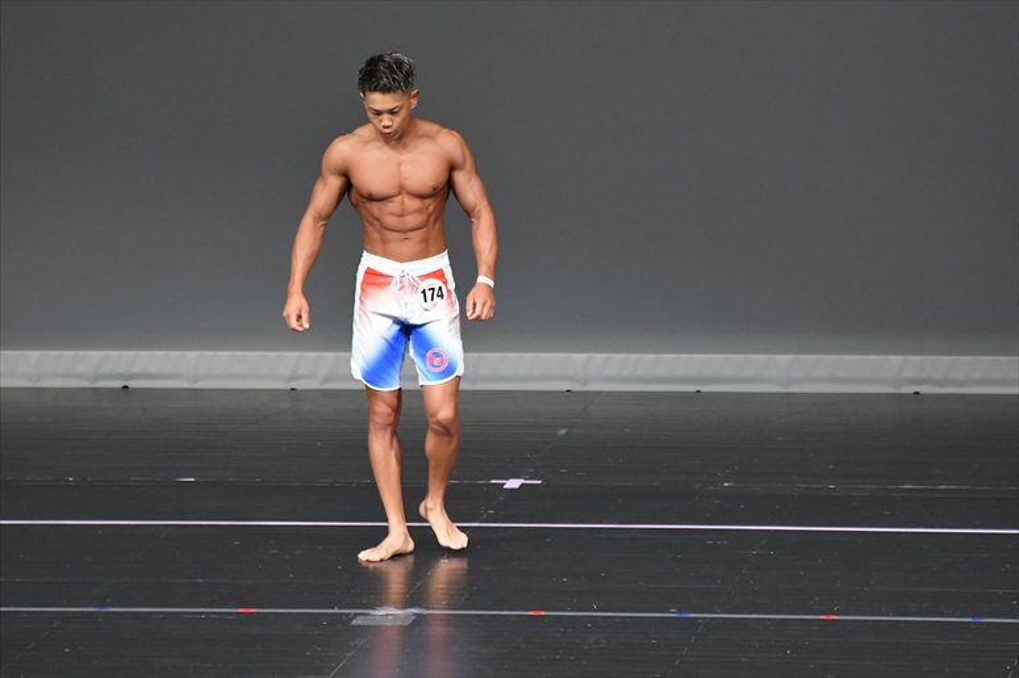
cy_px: 339
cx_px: 510
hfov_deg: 6.0
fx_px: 9761
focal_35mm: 345
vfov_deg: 4.0
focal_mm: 230
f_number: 5.6
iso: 5000
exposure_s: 1/400
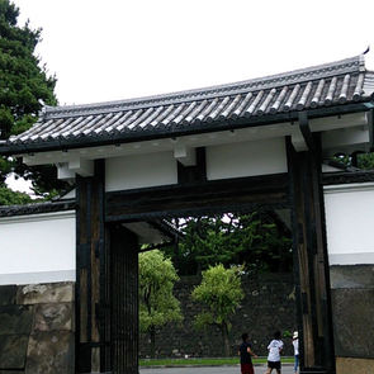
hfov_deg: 46.0
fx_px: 440
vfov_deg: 45.7
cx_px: 189
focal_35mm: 36
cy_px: 233
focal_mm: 4.06
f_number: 1.94
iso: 40
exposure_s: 1/547
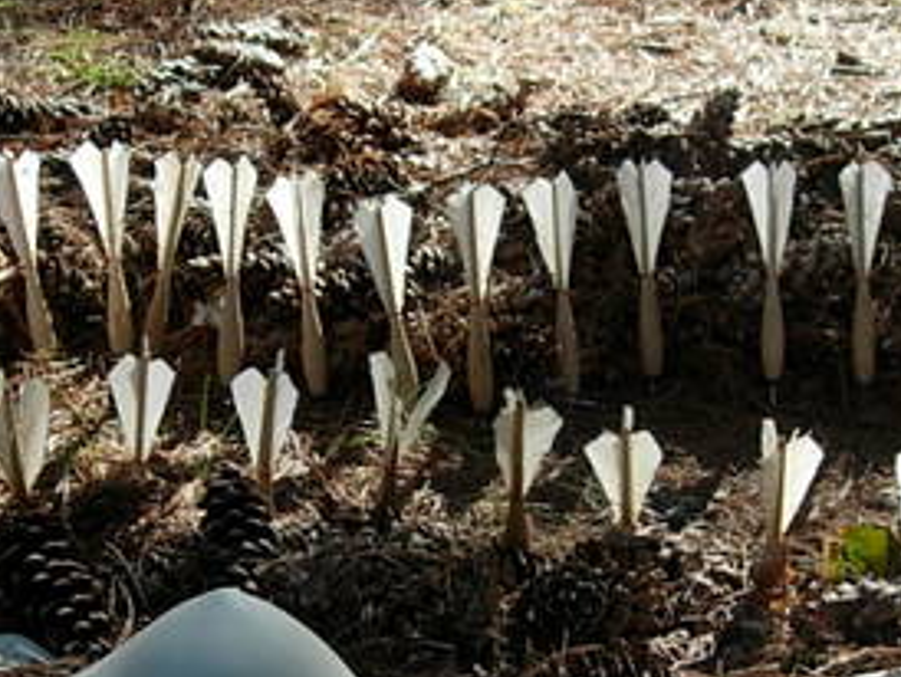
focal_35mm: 90
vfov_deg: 16.3
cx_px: 487
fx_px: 2345
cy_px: 546
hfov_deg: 21.7
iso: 64
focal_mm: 7.8
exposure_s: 1/296
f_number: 2.8
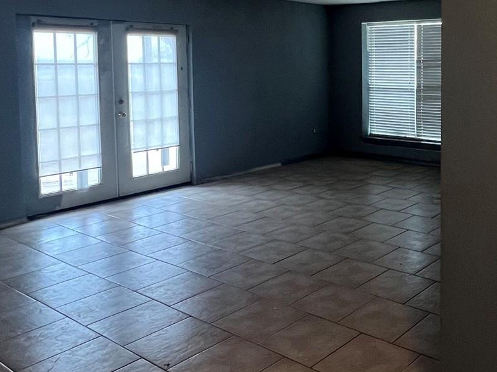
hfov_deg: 49.0
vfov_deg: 40.6
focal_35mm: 34
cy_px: 93
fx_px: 488
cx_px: 434
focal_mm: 1.57
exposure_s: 1/60
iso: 160
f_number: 1.8
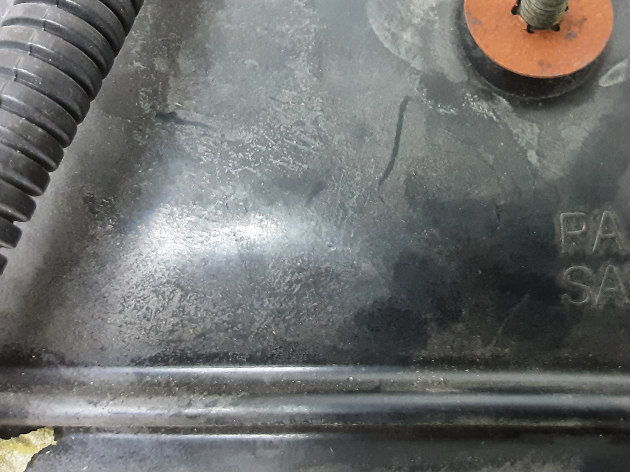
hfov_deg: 43.2
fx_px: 764
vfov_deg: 34.1
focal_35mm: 42
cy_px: 169
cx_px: 482
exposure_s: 1/25
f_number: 1.9
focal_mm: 2.91
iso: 250
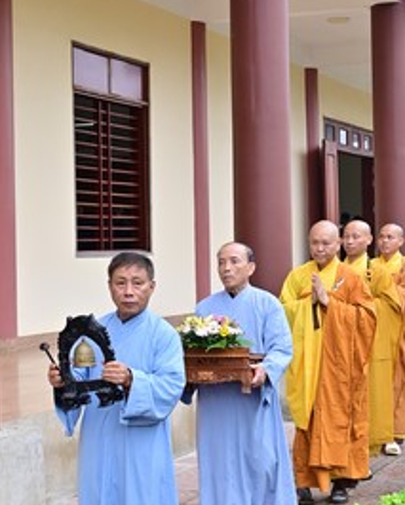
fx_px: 1303
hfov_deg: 17.6
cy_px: 239
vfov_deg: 22.0
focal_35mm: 87
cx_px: 300
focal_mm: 38
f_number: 5.6
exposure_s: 1/320
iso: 400
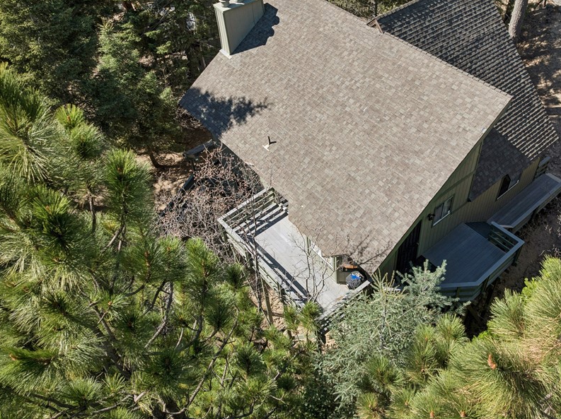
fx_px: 502
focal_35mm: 31
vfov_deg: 45.1
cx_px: 346
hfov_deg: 57.8
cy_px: 167
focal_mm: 12.3
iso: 100
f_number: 2.8
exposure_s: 1/30
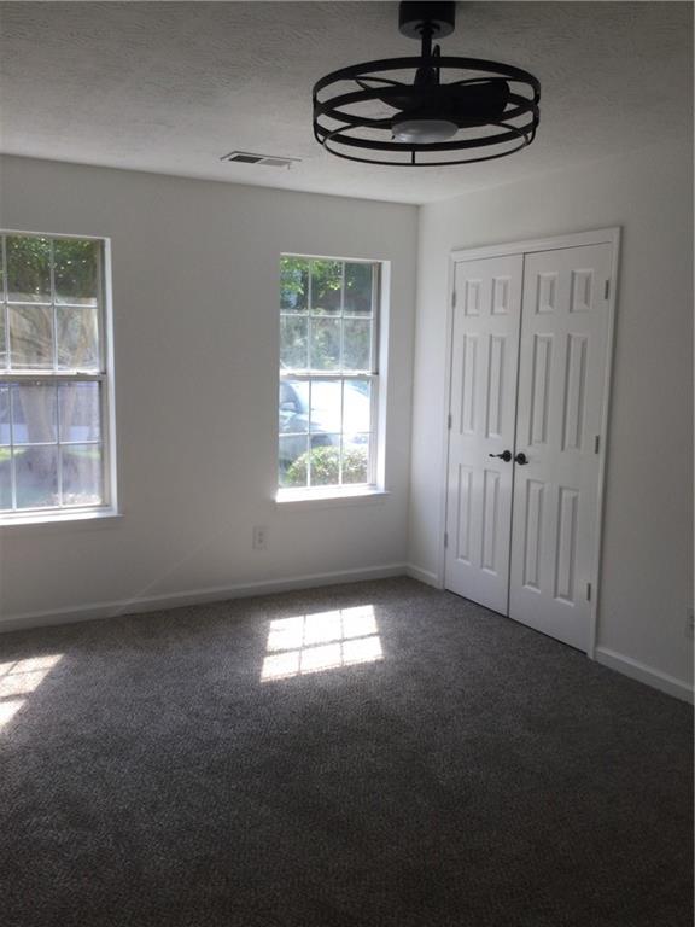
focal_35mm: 31
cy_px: 464
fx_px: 830
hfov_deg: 45.4
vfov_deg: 58.4
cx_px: 348
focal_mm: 3.3
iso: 25
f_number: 2.4
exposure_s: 1/120
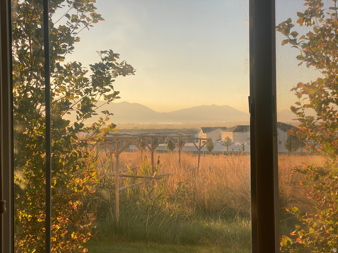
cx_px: 169
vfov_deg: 28.0
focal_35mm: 52
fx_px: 508
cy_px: 126
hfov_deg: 36.8
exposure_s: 1/331
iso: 20
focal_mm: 6
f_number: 2
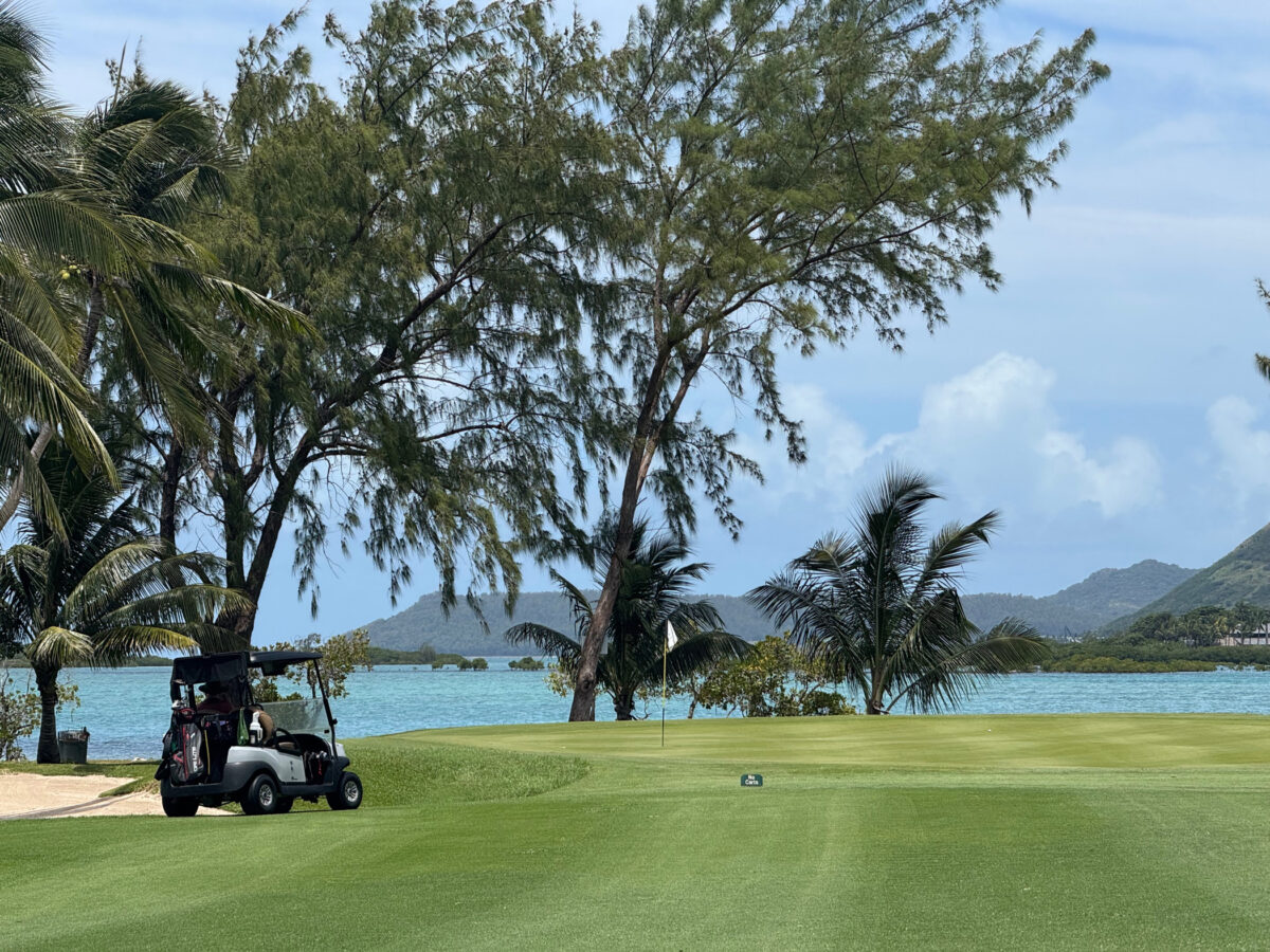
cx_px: 635
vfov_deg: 12.3
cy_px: 476
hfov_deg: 16.4
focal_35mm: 120
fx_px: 4403
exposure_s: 1/1866
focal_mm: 15.66
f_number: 2.8
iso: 50
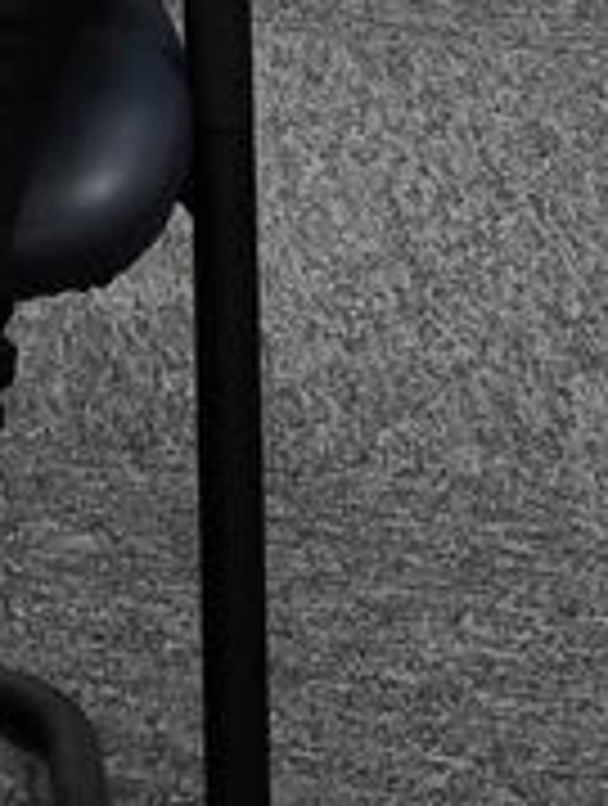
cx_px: -1824
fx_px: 4994
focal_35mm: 214
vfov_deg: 8.0
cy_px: -1558
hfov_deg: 5.9
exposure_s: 1/100
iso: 100
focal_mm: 6.92
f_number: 1.9
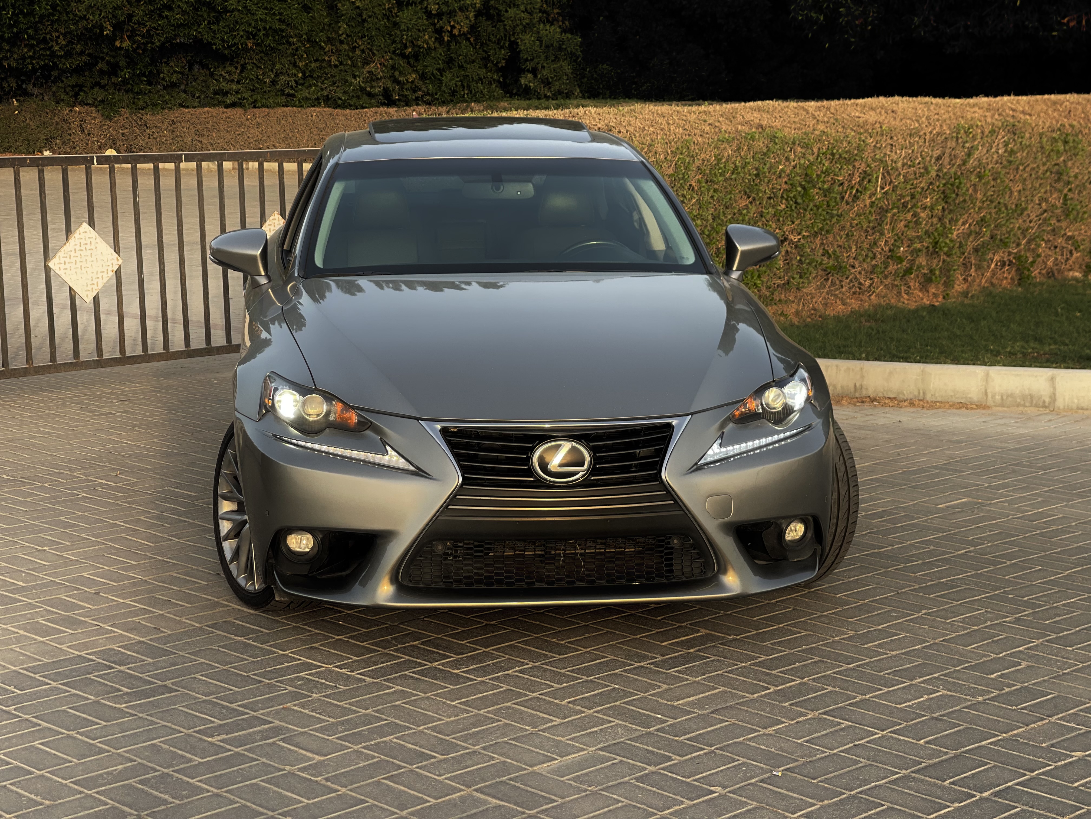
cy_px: 410
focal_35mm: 64
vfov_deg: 22.9
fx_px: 2017
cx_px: 546
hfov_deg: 30.3
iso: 20
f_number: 2.2
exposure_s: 1/149
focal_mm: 7.5
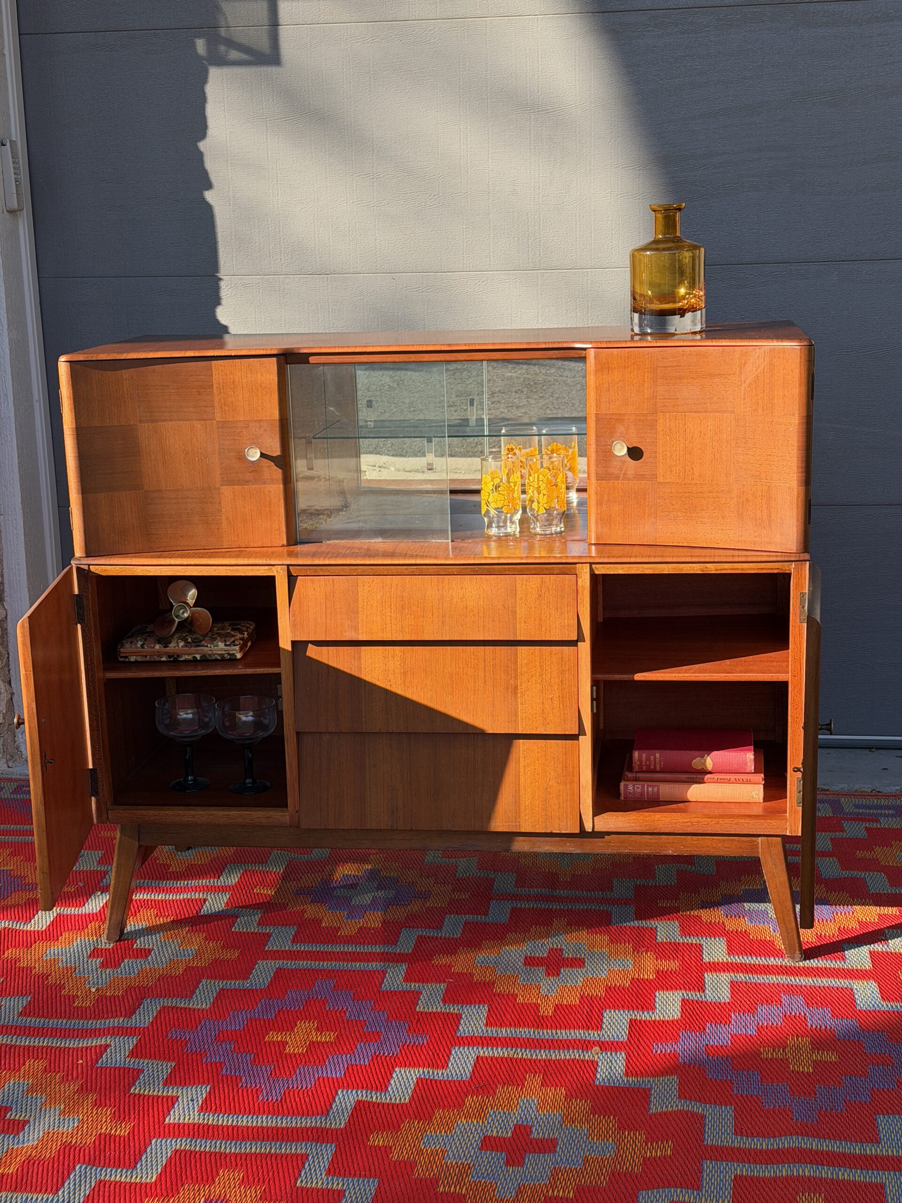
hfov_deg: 30.3
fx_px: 1668
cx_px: 451
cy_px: 602
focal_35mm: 48
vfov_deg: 39.7
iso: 64
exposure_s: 1/778
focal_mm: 6.76
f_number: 1.78
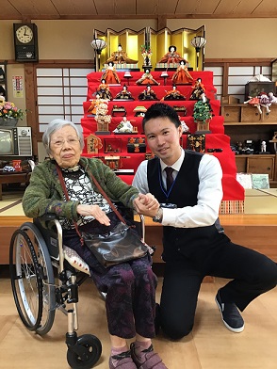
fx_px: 331
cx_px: 138
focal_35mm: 31
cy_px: 184
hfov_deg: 45.4
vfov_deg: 58.4
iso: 40
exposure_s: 1/30
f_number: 2.4
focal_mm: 3.3
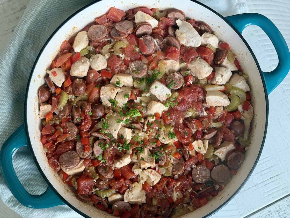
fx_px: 402
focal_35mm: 48
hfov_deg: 39.7
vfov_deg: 30.3
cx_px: 145
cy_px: 109
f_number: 1.8
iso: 125
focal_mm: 6.8
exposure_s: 1/60
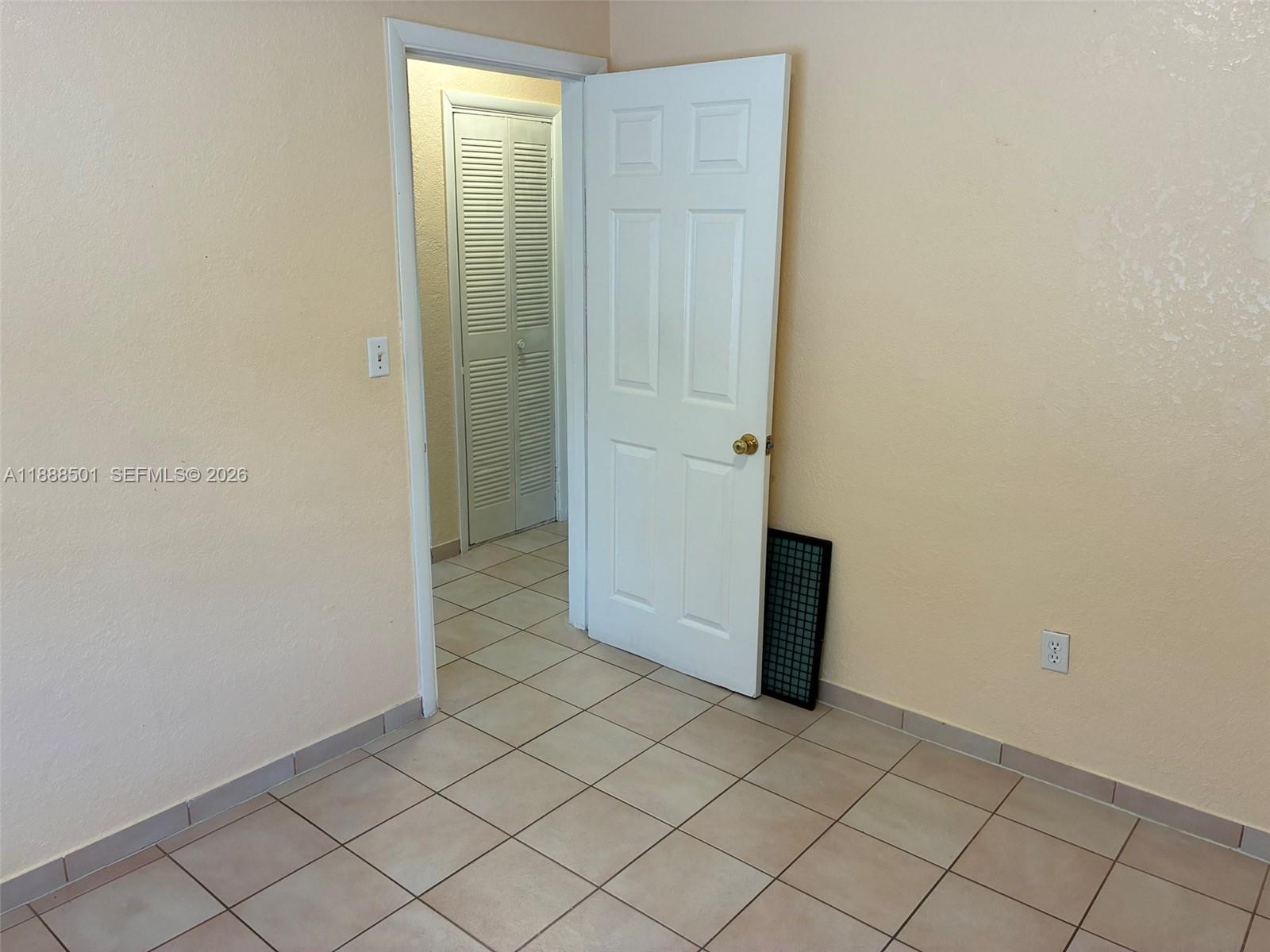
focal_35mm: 26
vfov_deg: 53.1
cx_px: 635
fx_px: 954
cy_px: 476
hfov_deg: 67.3
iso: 64
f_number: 1.64
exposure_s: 1/60
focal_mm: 4.2
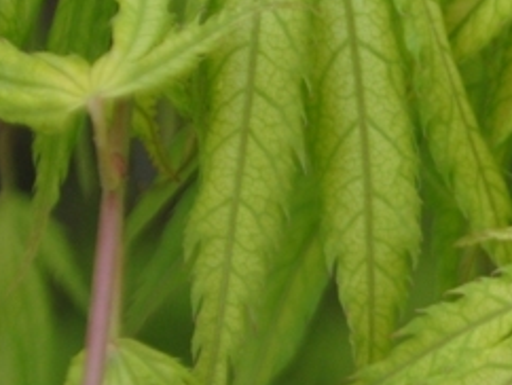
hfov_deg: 6.9
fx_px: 4160
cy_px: 234
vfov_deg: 5.3
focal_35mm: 281
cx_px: 825
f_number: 5.3
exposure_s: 1/320
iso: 200
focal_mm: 46
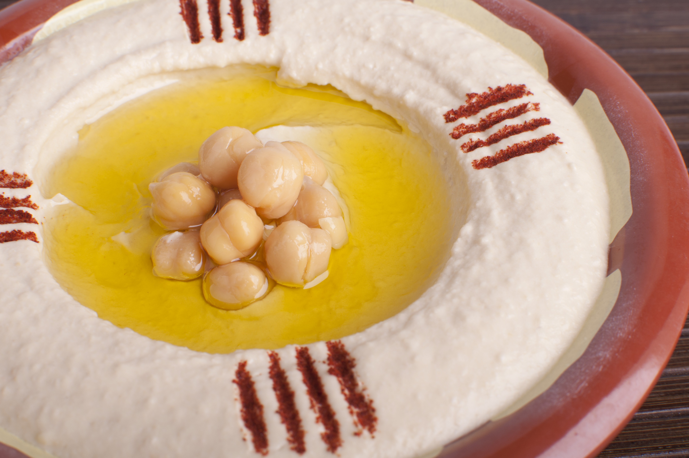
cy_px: 229
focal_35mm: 52
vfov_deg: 25.7
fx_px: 1004
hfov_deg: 37.9
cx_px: 344
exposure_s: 1/160
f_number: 11
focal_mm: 35
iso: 200
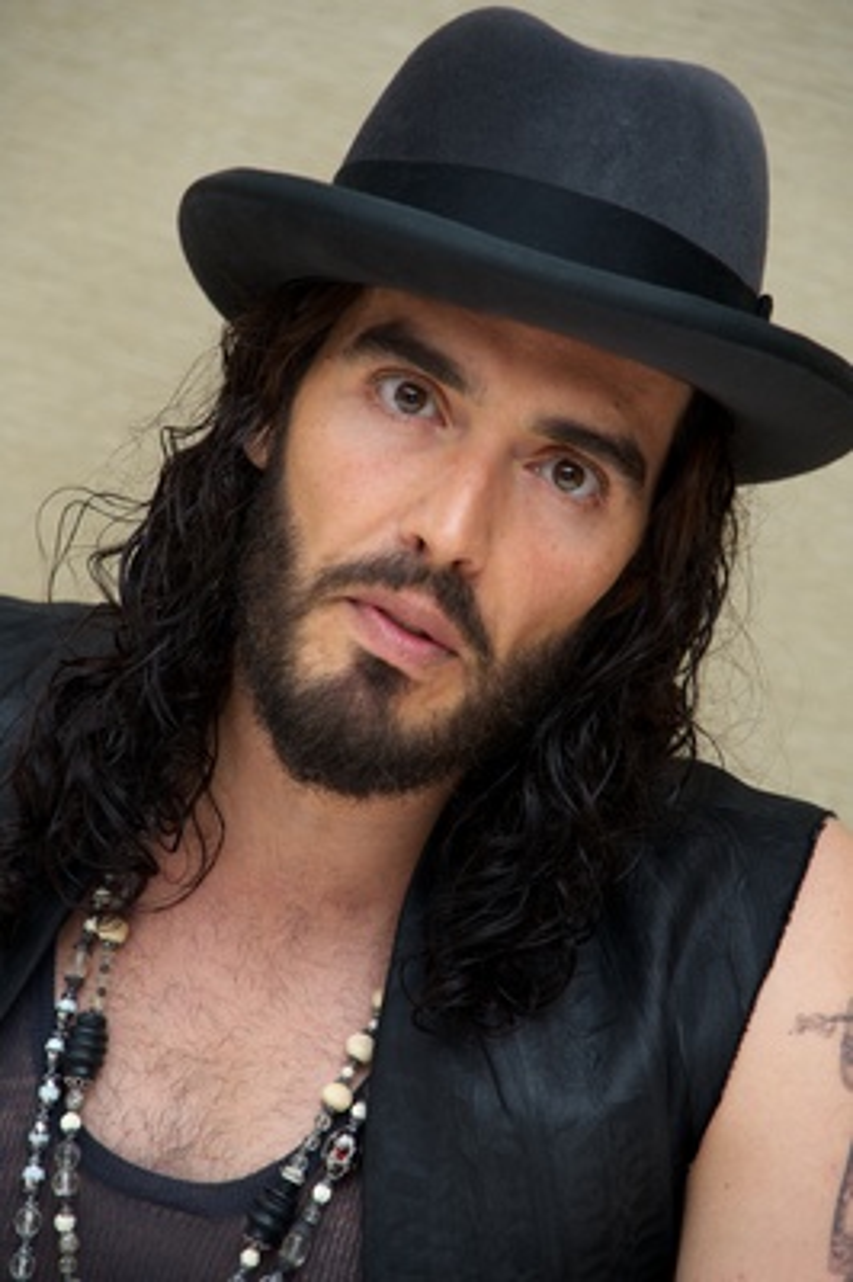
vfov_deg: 10.3
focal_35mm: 200
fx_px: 7120
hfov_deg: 6.9
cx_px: 426
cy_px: 641
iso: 400
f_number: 8
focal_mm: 200
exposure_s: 1/100
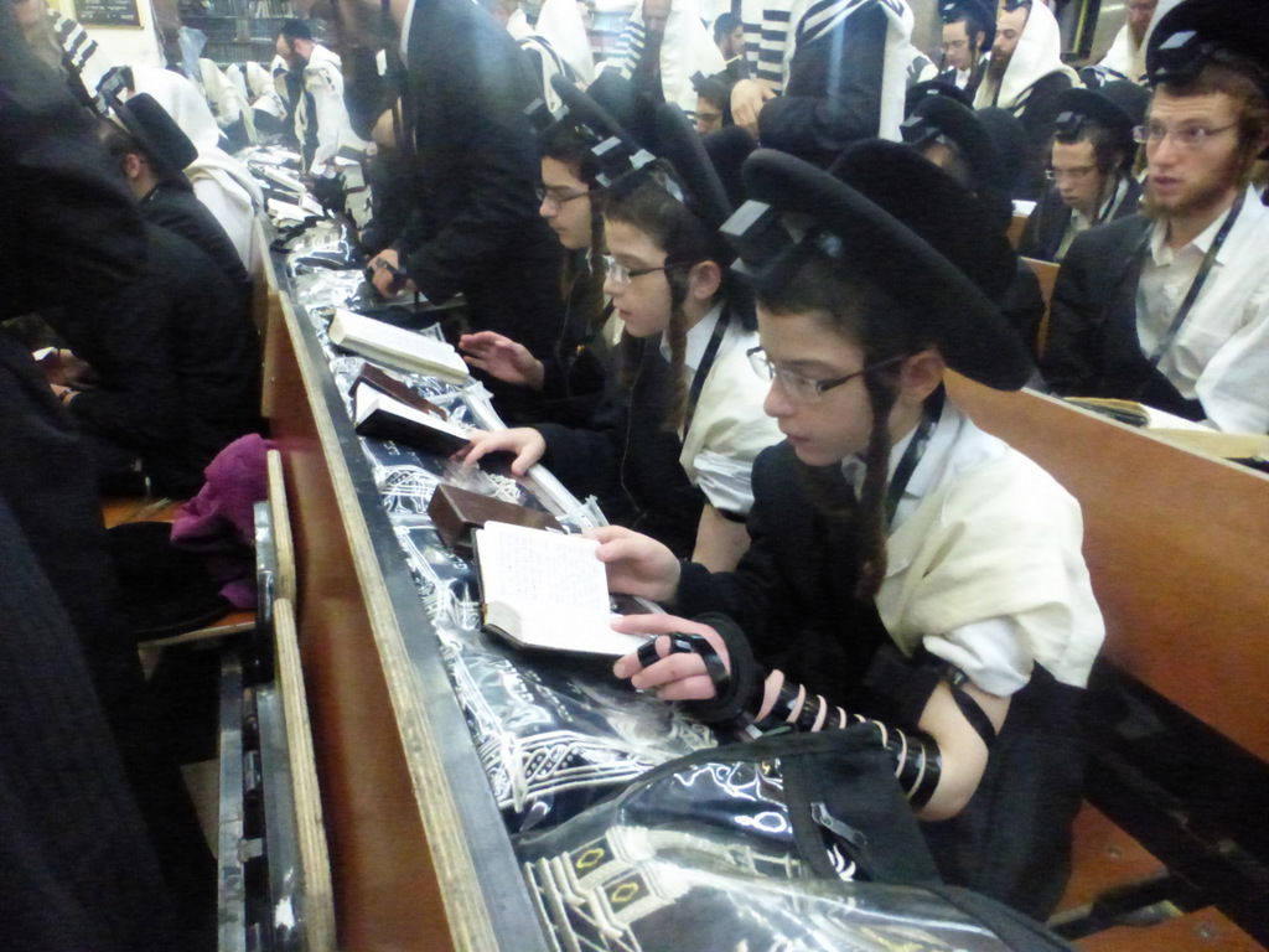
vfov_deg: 56.8
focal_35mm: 24
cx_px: 634
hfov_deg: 71.6
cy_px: 476
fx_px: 880
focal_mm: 4.3
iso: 3200
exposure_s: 1/160
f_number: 4
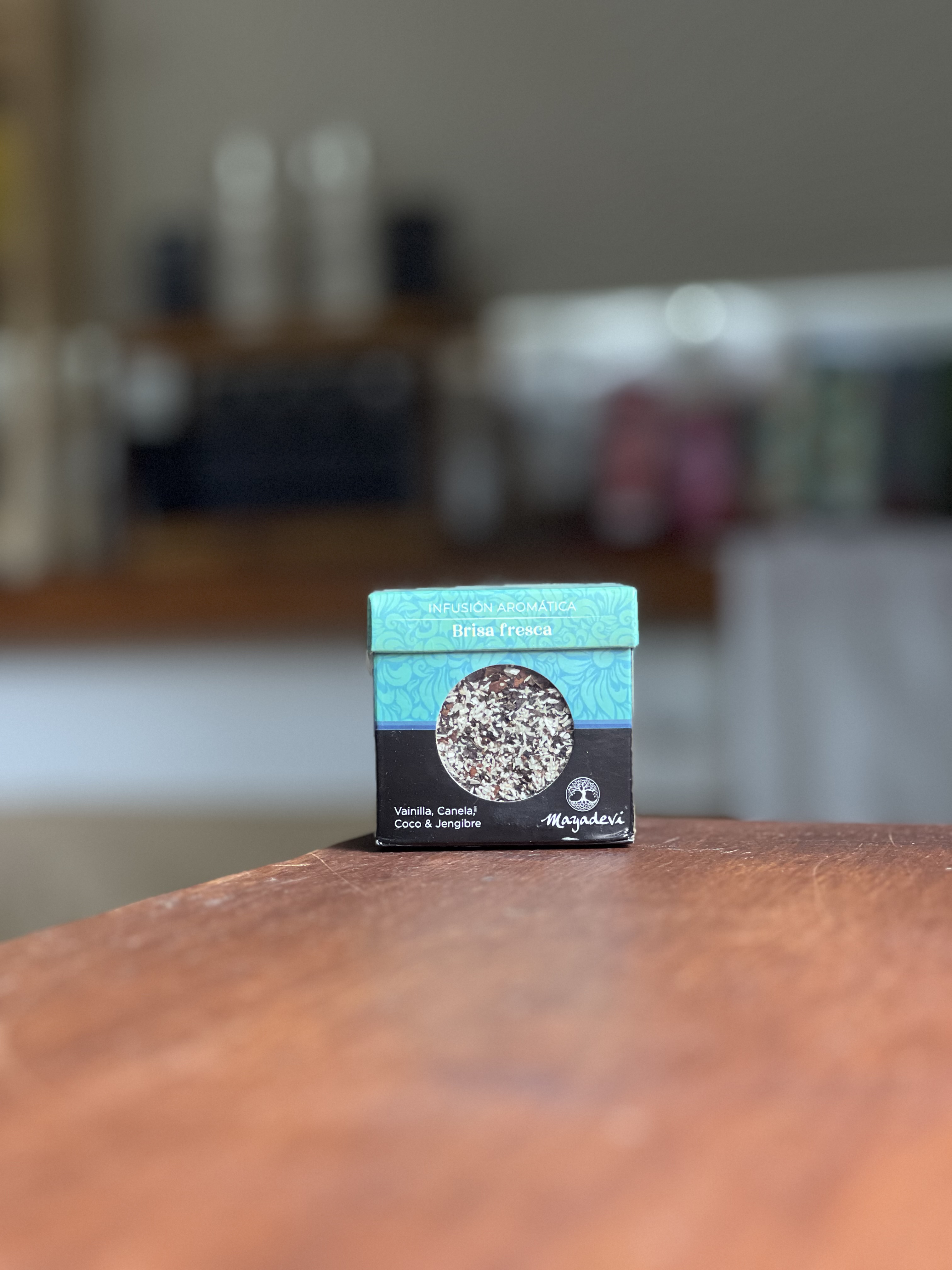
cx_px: 476
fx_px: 2824
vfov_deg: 25.3
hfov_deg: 19.1
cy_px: 635
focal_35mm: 77
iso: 400
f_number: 2.8
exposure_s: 1/40
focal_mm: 9
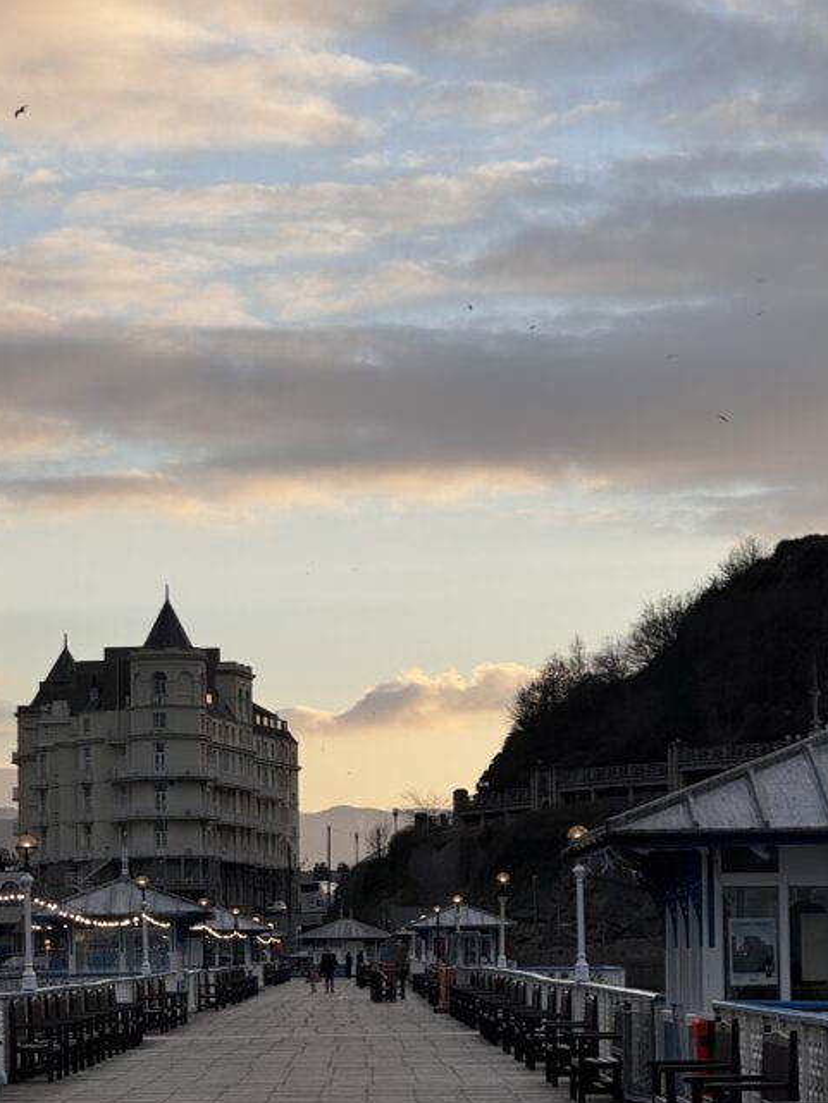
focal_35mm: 123
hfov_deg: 12.0
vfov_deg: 16.0
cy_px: 712
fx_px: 3922
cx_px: 320
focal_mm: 9
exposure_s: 1/294
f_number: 2.8
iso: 25
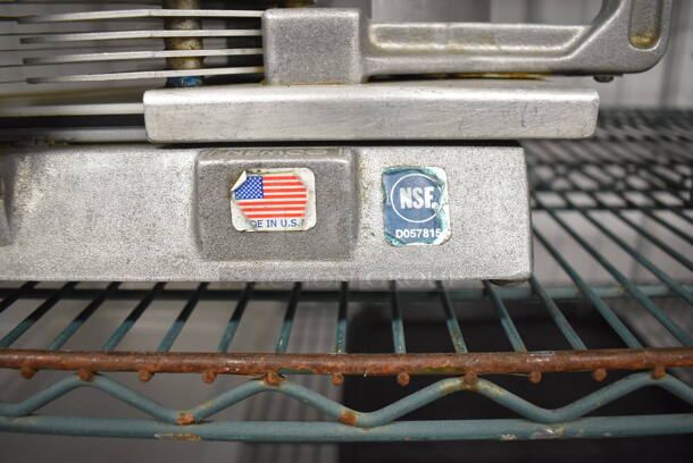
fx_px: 520
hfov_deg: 67.3
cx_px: 346
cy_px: 232
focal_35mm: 27
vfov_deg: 48.0
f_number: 4
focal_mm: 18
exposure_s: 1/60
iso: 900
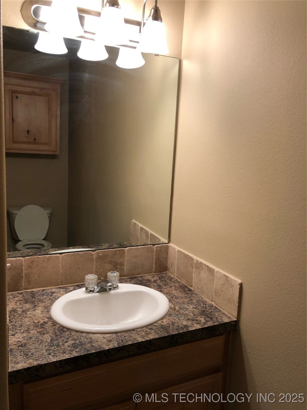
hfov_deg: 49.7
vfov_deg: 63.4
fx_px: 331
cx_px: 154
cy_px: 205
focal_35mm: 28
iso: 40
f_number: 1.8
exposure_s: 1/20
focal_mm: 4
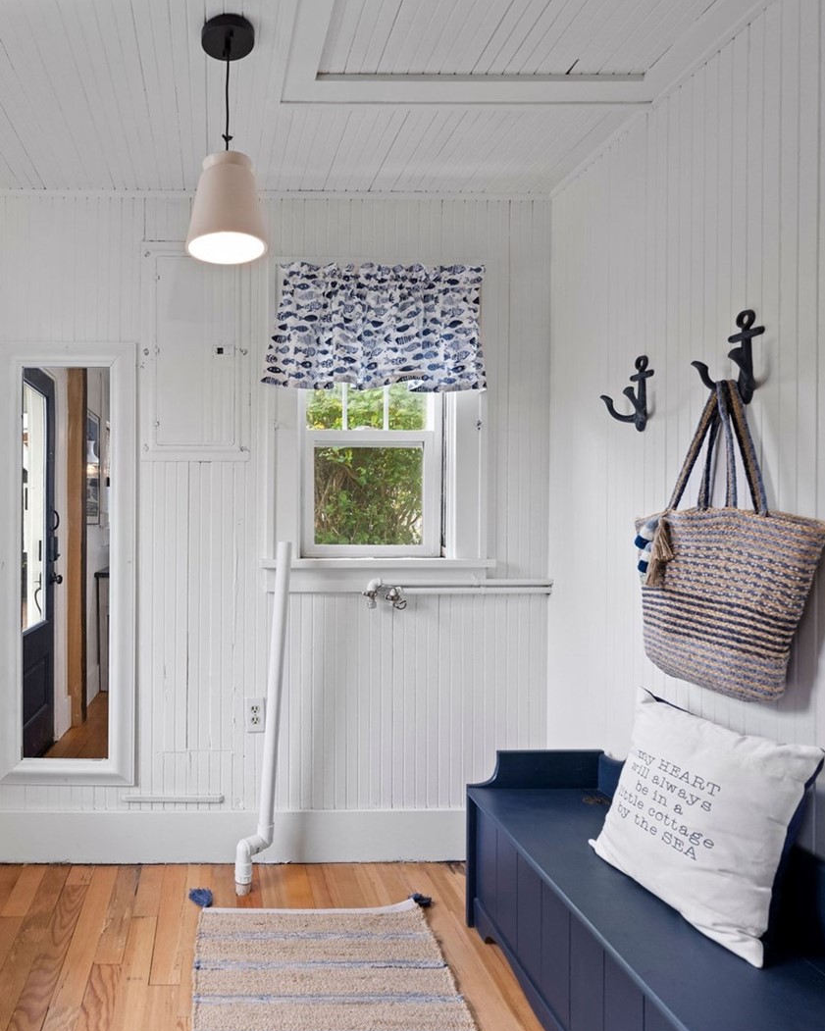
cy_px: 514
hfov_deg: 64.6
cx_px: 220
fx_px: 610
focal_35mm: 20
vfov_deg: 80.4
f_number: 5
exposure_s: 1/100
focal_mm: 14
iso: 1000
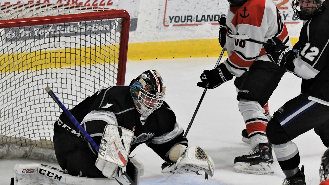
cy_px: 131
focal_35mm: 242
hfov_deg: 8.9
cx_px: 171
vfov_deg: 5.0
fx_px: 2111
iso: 2000
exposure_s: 1/1000
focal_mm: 112
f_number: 2.8
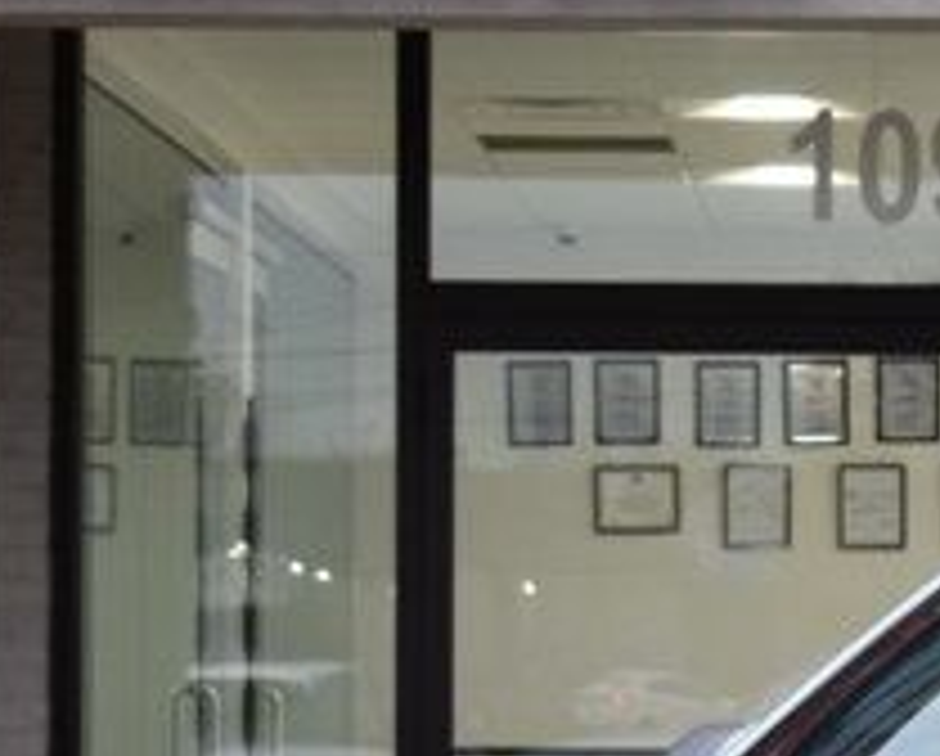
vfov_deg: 6.6
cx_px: 1304
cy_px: 711
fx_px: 6522
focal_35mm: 234
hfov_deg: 8.1
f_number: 4.5
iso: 400
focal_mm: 34
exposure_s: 1/80
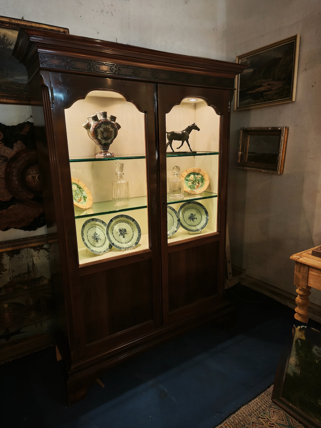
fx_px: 284
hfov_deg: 58.9
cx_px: 160
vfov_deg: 73.9
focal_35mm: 23
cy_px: 214
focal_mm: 5.35
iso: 1000
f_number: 1.7
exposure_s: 1/25
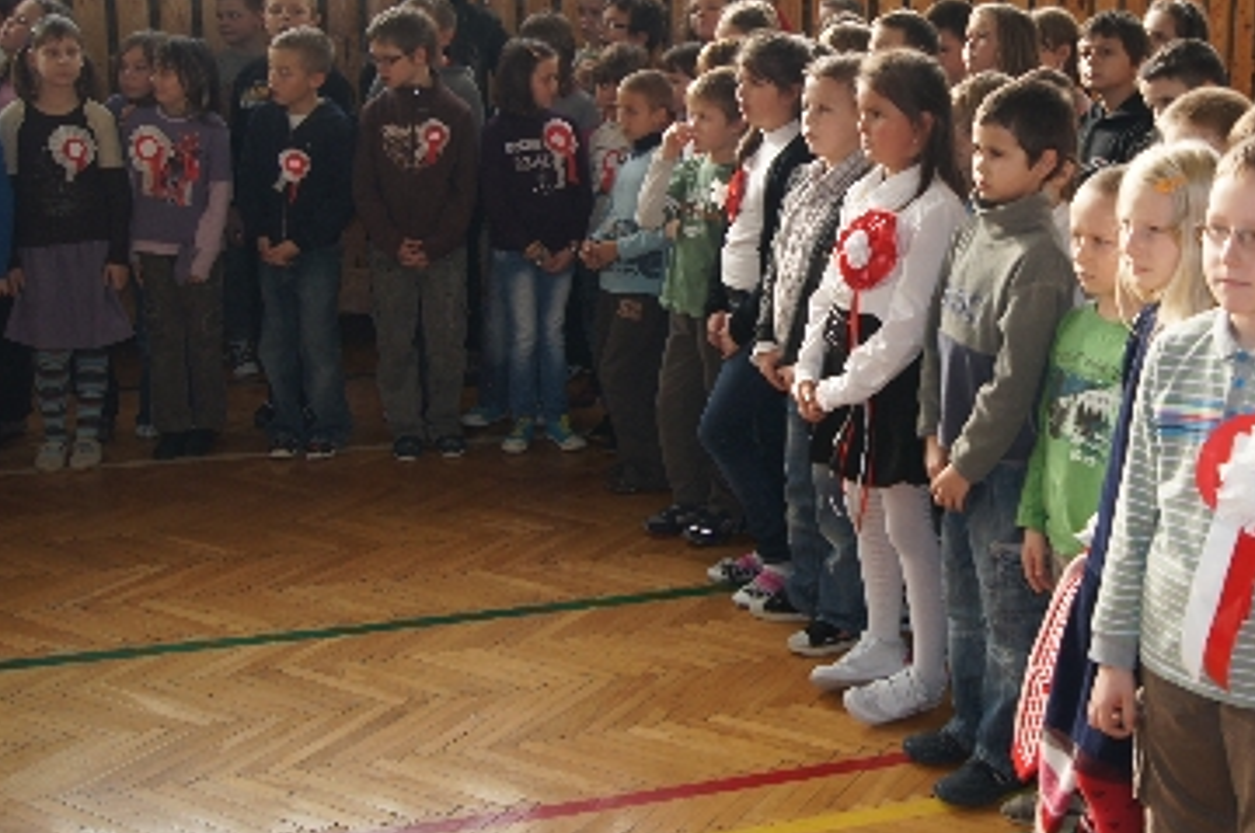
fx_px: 1567
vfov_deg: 29.6
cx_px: 924
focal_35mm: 45
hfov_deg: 42.5
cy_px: 288
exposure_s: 1/160
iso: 200
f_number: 5.6
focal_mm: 18
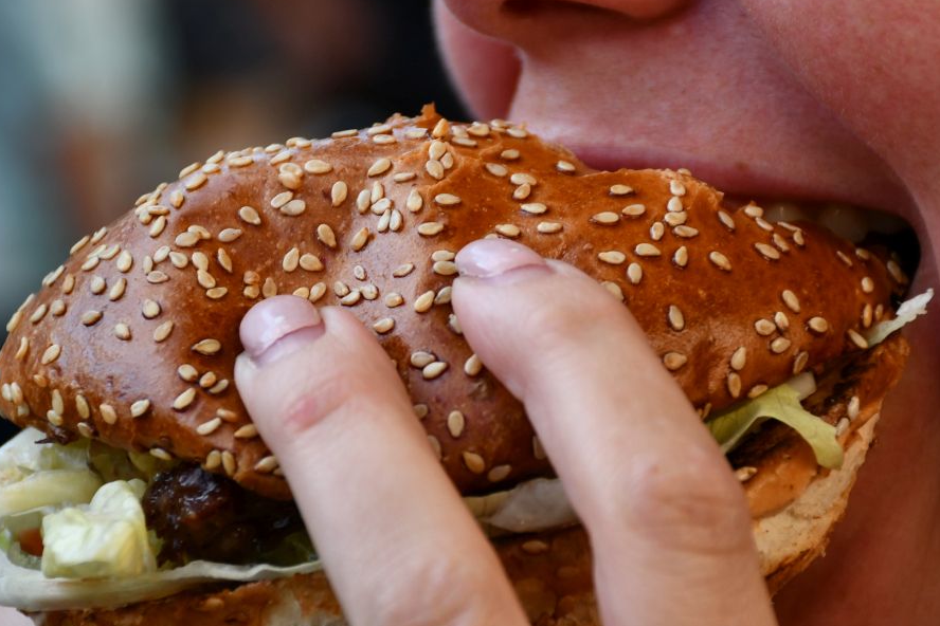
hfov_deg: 10.0
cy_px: 346
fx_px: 5378
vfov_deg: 6.7
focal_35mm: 206
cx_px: 529
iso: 220
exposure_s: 1/250
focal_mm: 85
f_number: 5.6
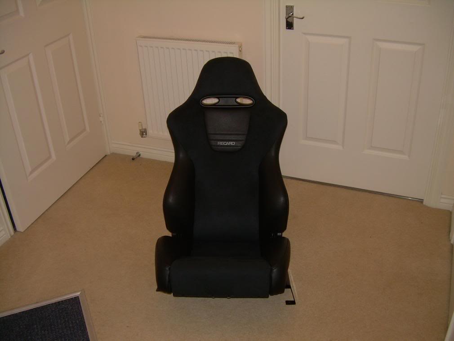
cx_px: 227
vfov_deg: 37.7
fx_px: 499
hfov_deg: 49.0
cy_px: 170
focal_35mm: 38
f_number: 2.8
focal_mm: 6.3
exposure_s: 1/60
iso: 50
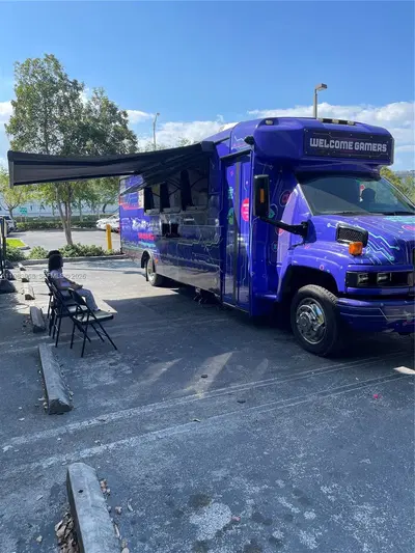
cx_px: 208
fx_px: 415
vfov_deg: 67.3
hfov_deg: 53.1
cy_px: 276
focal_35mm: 26
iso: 32
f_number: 1.6
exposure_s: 1/1225
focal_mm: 5.1
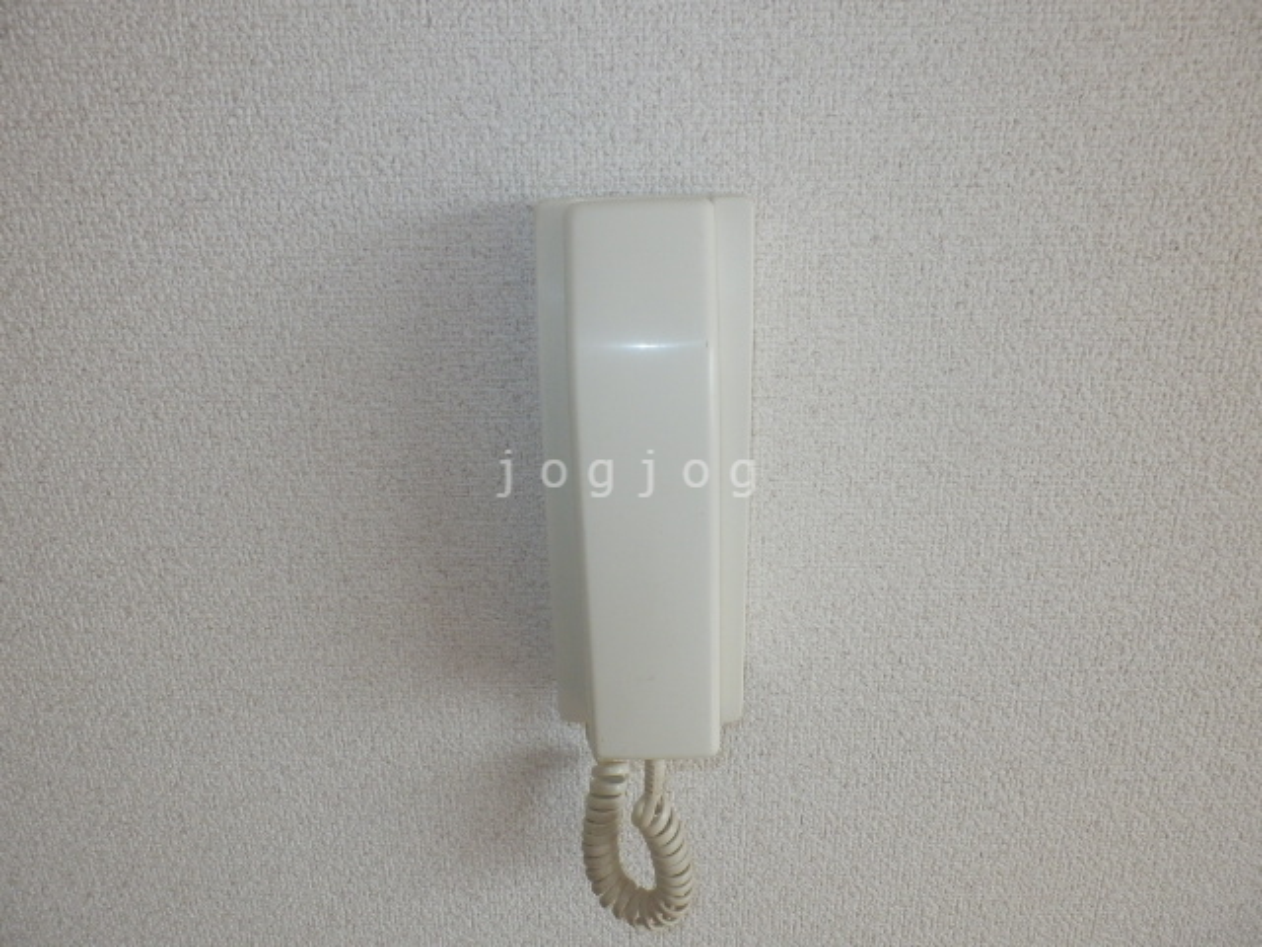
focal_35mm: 24
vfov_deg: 56.8
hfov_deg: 71.6
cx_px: 631
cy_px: 474
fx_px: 875
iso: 320
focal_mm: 4.2
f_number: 7.9
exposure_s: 1/40
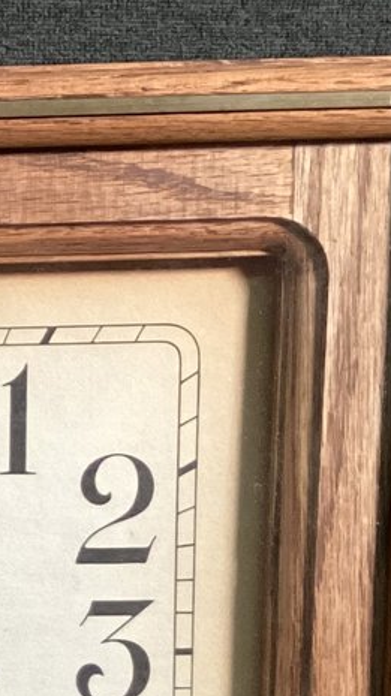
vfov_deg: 18.9
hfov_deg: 10.6
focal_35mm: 110
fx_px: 2031
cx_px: -218
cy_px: 701
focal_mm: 3.3
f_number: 2.4
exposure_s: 1/60
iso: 250
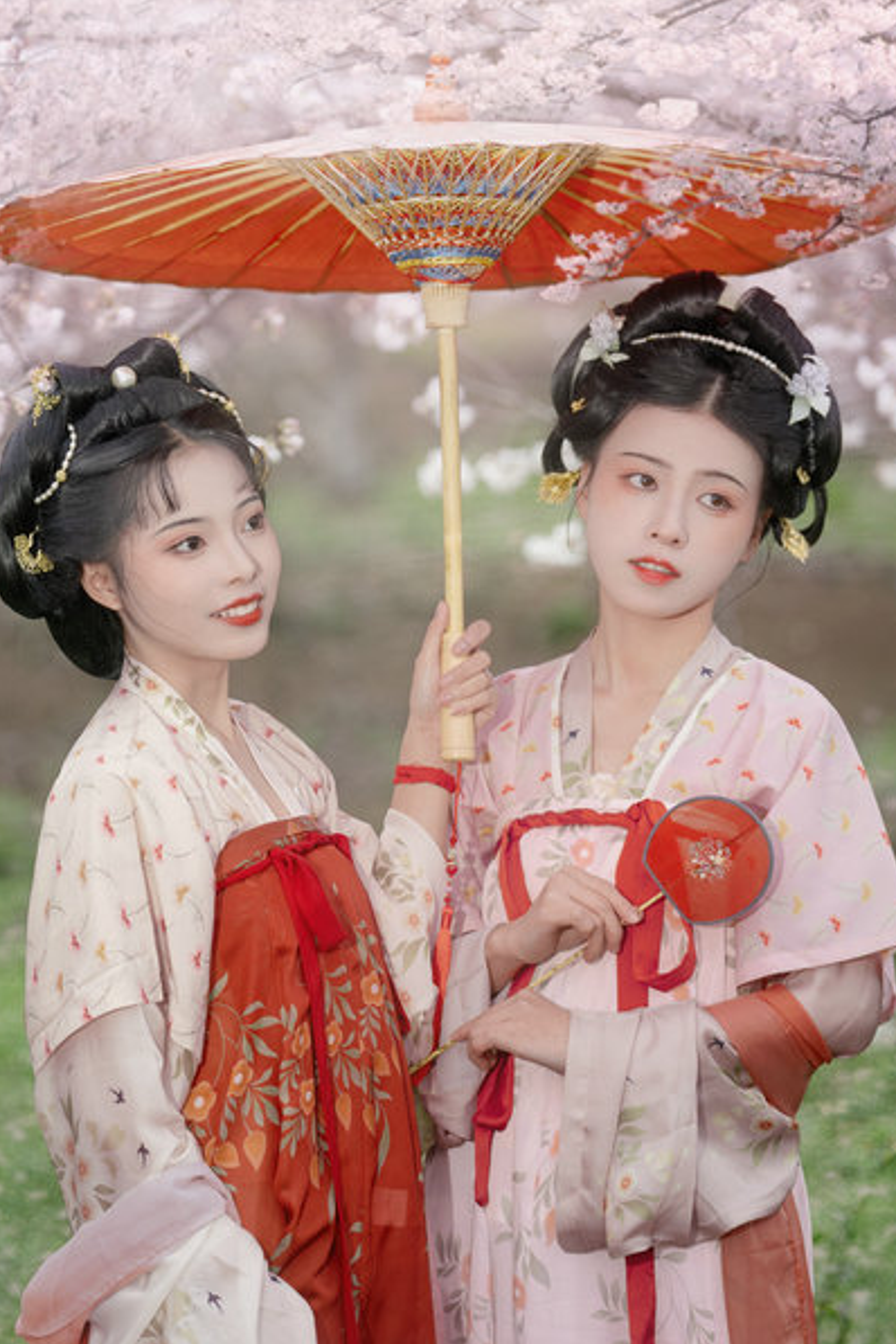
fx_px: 7205
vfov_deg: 10.7
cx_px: 124
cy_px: 671
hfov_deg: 7.1
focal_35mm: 193
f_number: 3.2
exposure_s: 1/200
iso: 160
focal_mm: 128
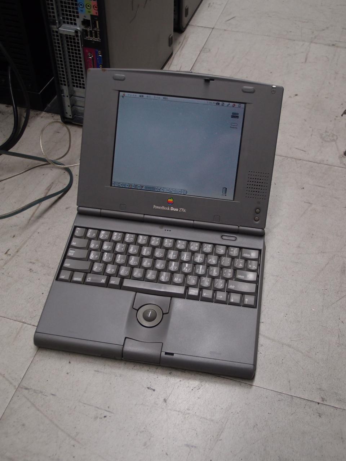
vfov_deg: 49.0
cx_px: 173
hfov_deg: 37.7
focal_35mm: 38
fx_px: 506
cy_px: 230
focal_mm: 8.2
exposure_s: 1/80
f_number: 2
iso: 160
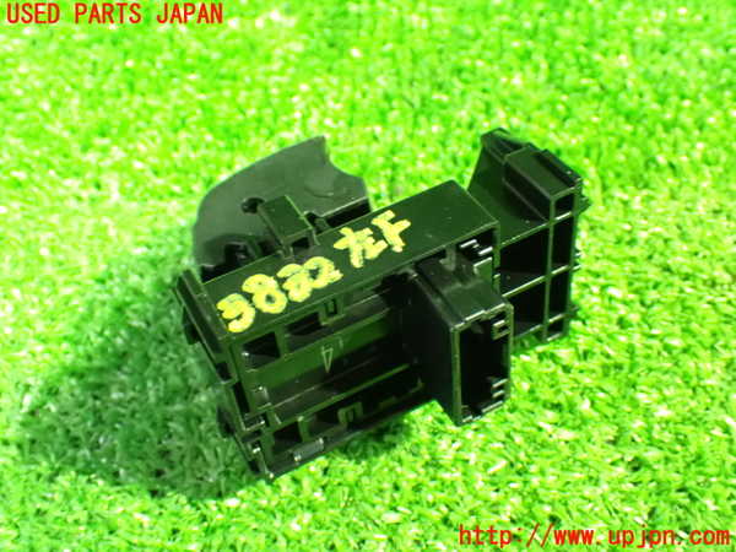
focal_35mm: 41
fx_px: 872
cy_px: 276
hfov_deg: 45.8
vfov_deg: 35.1
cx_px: 368
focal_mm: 7.31
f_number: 2.8
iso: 1600
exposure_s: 1/10
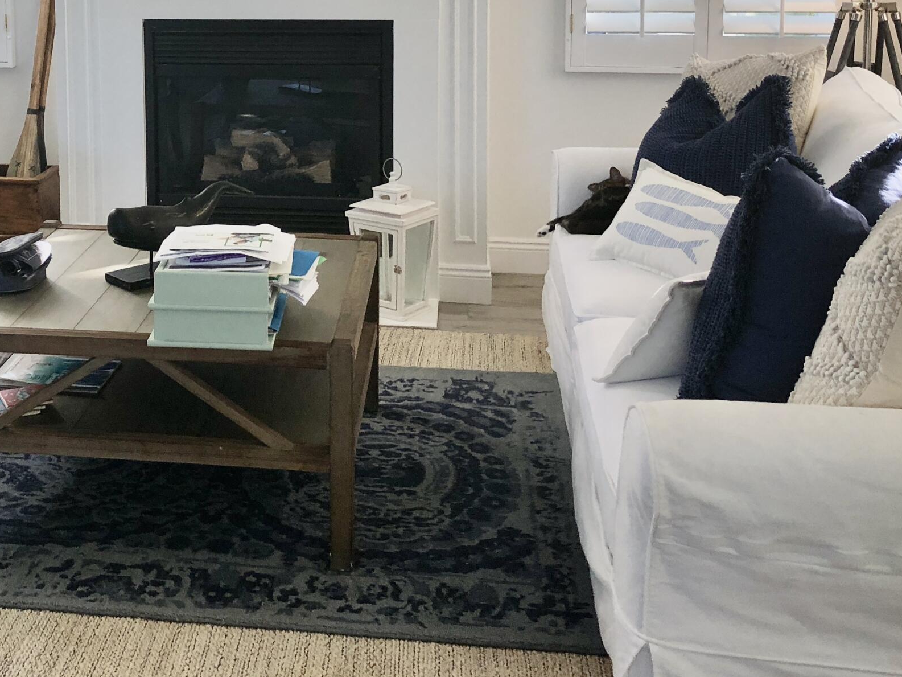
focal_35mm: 53
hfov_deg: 35.3
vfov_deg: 26.6
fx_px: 1381
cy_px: 66
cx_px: 220
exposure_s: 1/30
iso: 20
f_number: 1.8
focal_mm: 4
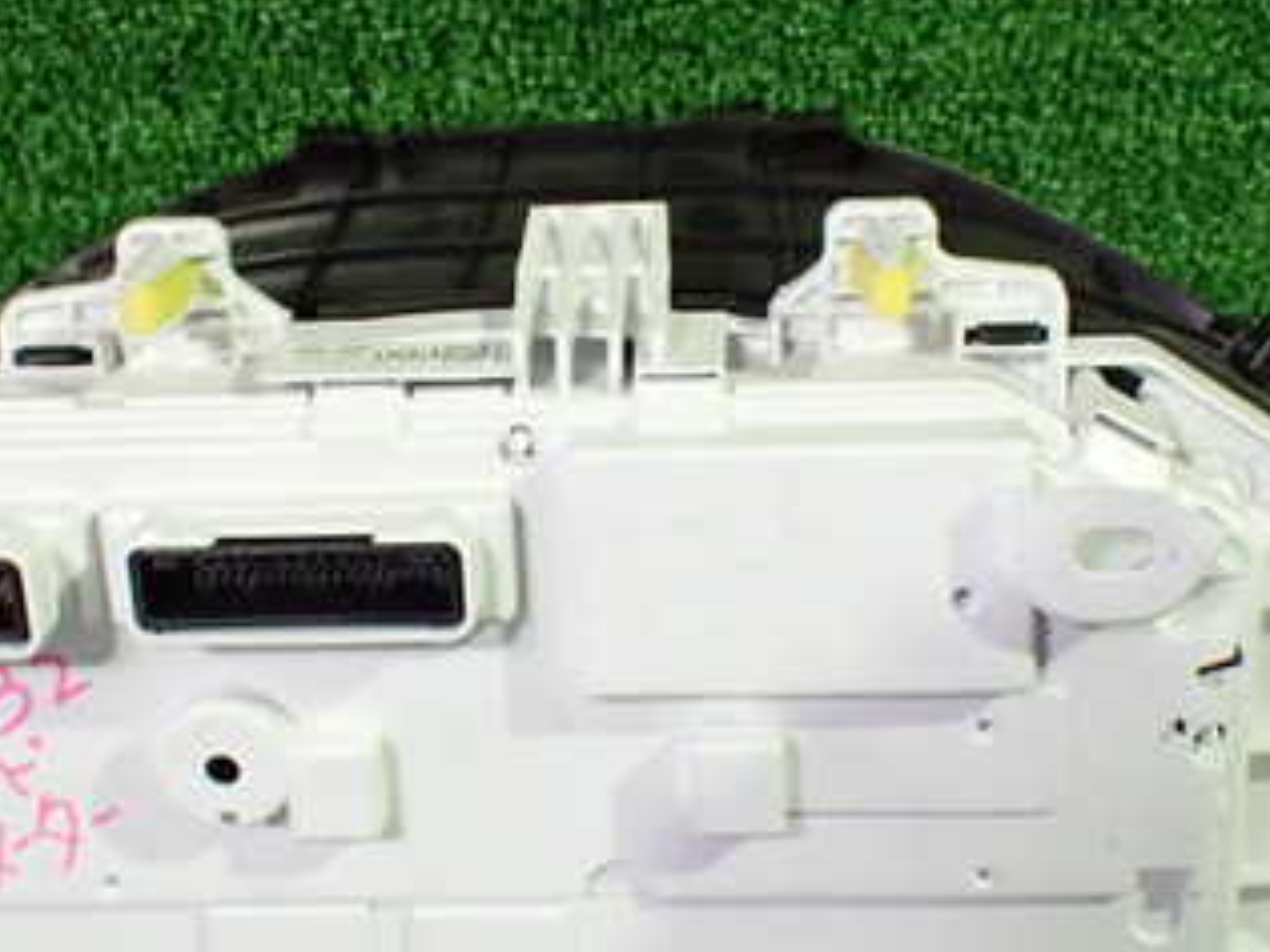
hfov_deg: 33.8
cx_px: 591
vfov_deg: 25.7
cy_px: 510
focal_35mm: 57
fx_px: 2091
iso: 800
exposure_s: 1/80
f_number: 2.3
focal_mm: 5.4
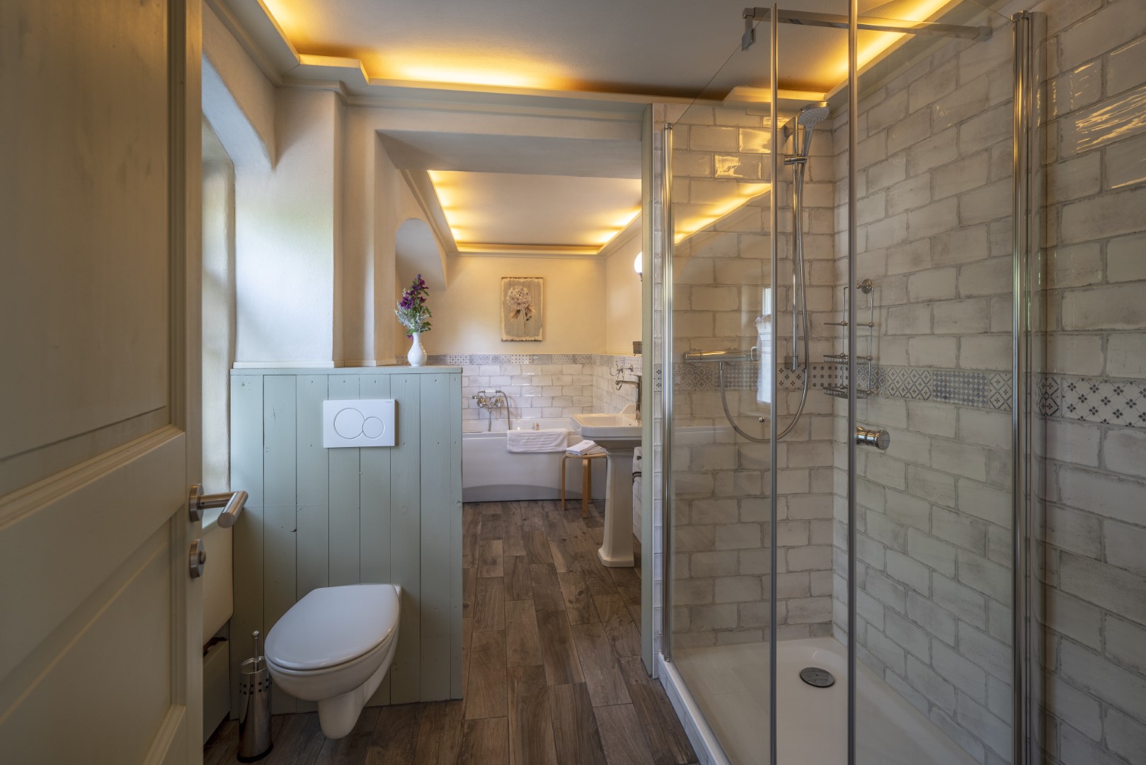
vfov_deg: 73.8
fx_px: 509
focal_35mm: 16
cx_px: 573
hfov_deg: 96.7
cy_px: 382
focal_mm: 16
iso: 100
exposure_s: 1/2.5
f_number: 9
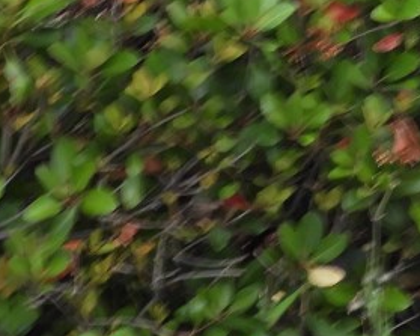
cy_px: -303
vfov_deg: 3.8
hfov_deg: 4.7
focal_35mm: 403
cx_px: 860
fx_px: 5008
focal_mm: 14.3
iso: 100
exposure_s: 1/60
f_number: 4.5
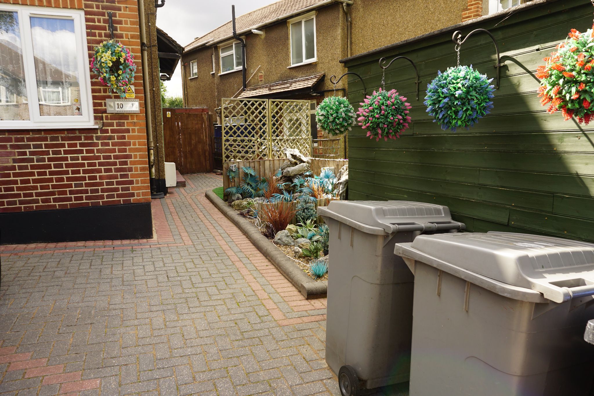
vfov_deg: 53.1
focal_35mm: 24
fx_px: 396
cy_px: 198
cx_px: 297
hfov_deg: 73.7
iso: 100
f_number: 6.3
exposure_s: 1/60
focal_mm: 16
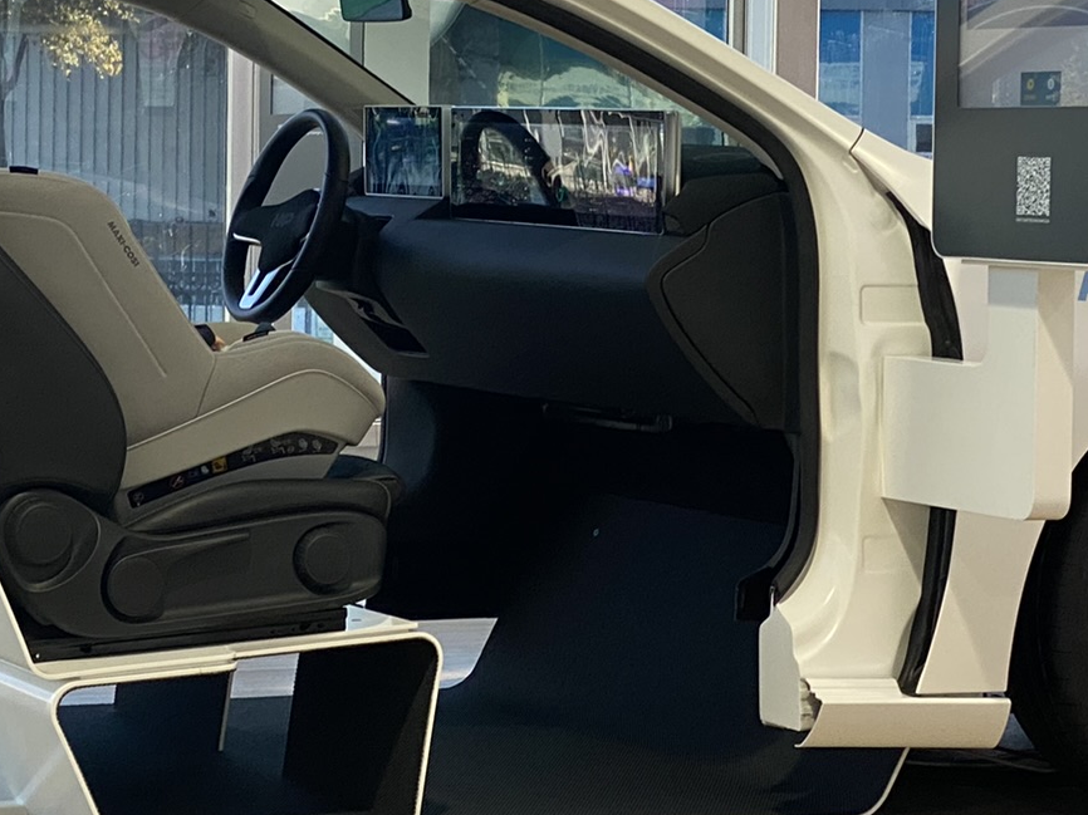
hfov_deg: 16.0
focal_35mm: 123
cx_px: 449
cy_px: 242
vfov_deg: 12.0
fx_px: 3865
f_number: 2
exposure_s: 1/121
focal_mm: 6
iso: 64
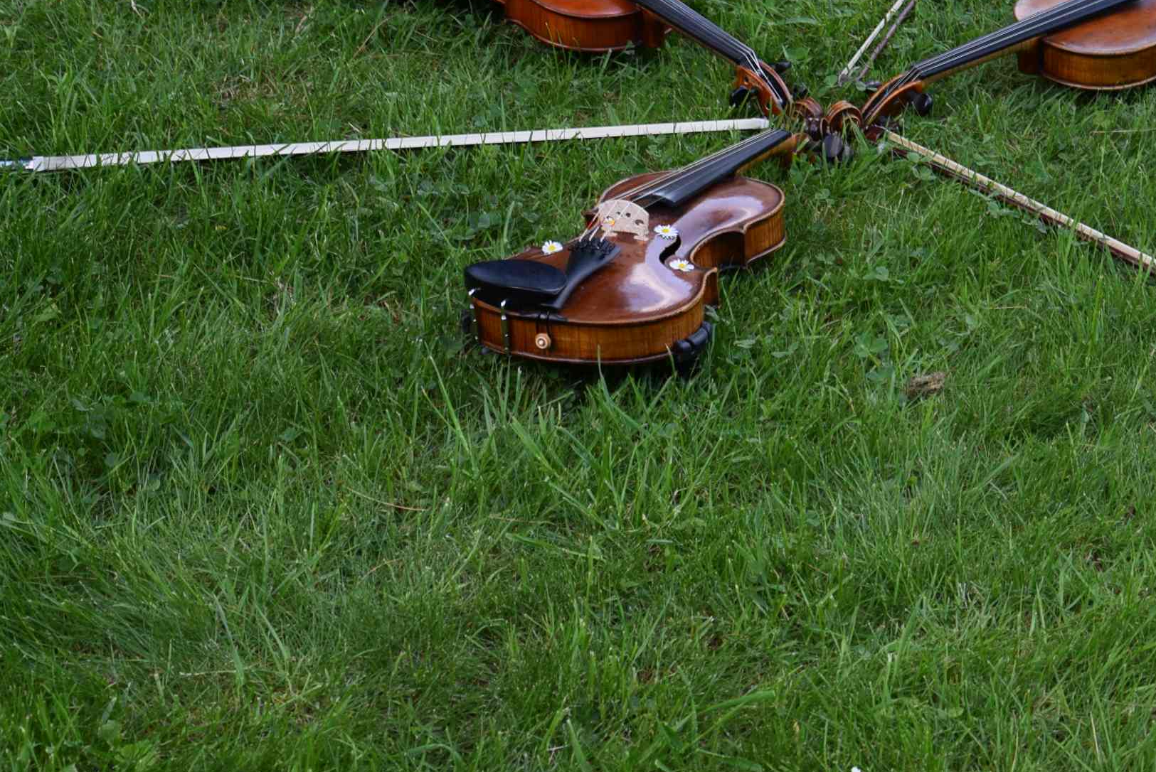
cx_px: 780
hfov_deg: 17.6
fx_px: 3727
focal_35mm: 116
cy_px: 213
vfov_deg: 11.8
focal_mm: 42
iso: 400
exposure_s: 1/200
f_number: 7.1
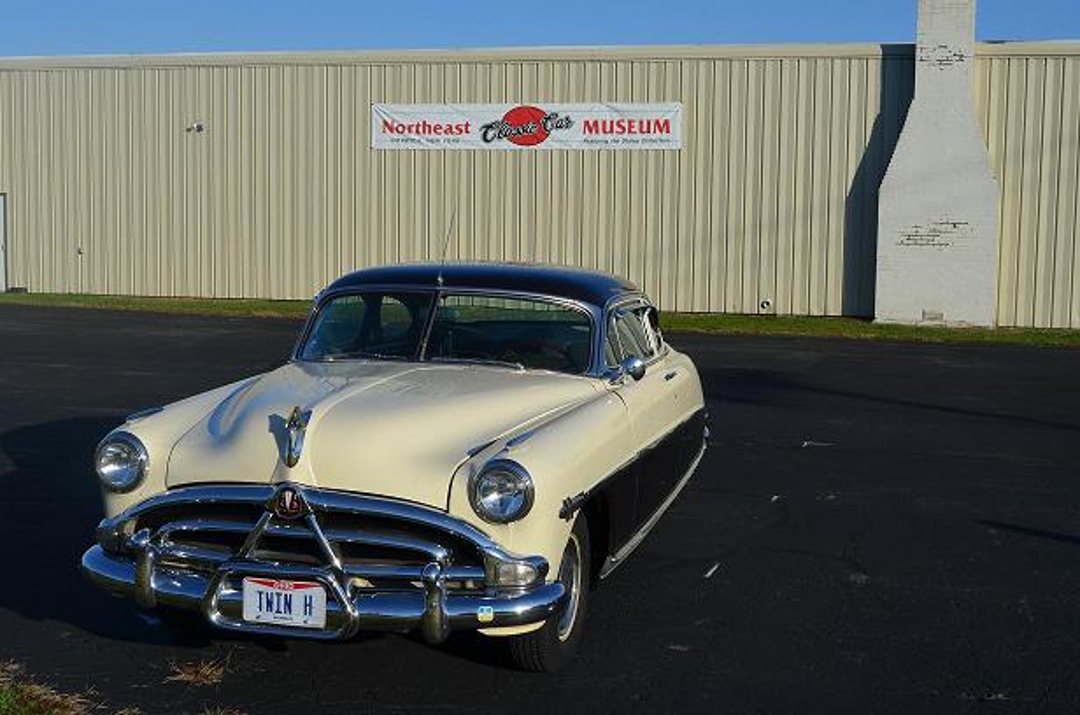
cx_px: 540
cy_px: 358
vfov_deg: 28.0
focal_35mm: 48
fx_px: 1437
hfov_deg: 41.2
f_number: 9
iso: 100
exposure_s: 1/320
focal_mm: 32
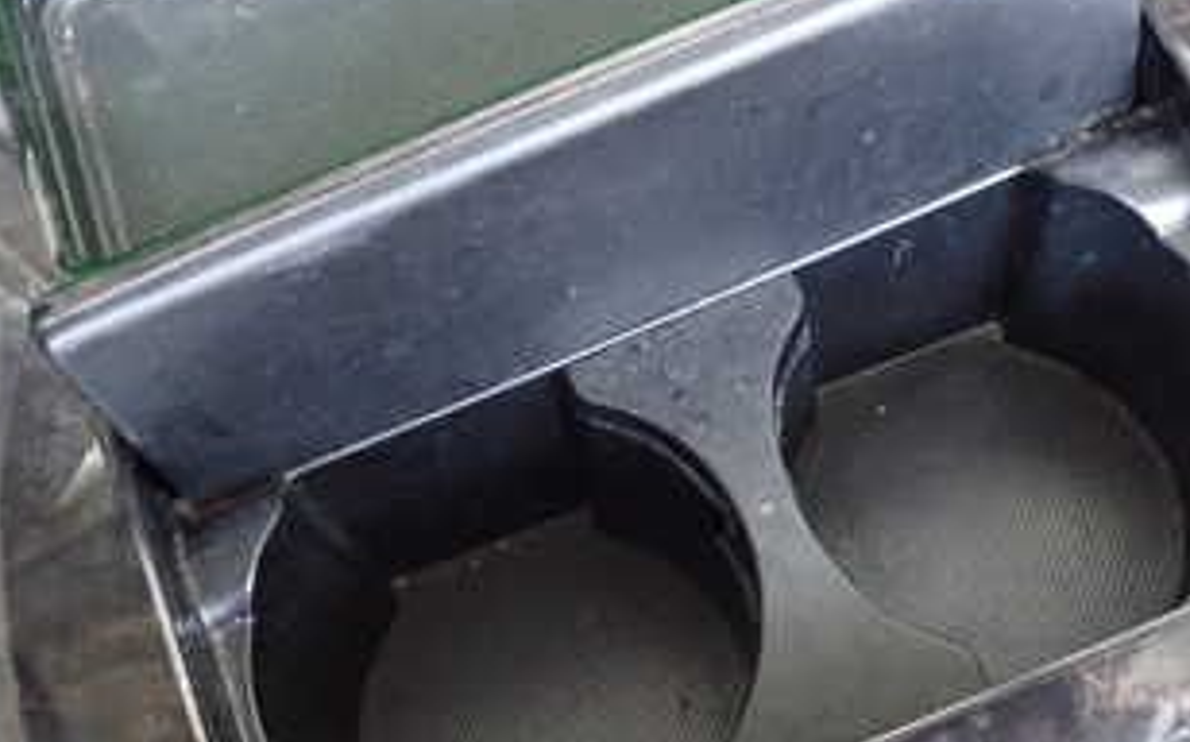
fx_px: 2009
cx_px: 622
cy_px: 255
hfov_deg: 33.0
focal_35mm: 62
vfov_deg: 20.9
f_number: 2.3
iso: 640
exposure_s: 1/30
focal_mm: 5.4
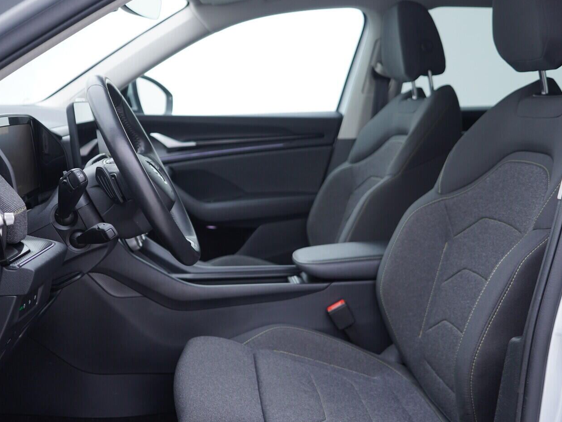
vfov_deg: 36.0
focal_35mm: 40
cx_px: 272
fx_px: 650
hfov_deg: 46.8
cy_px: 214
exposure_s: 1/40
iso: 160
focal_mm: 24
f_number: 2.8
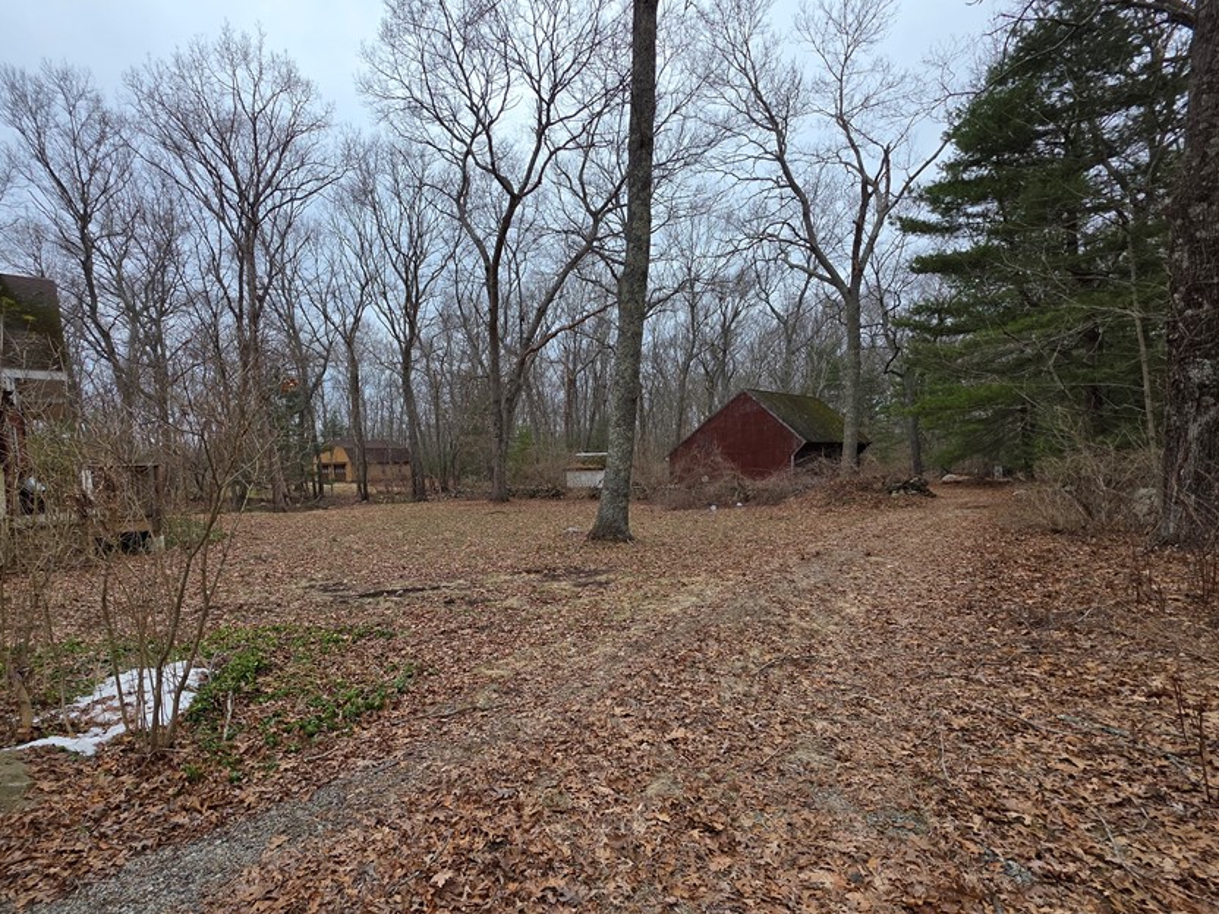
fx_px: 563
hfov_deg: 93.8
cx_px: 516
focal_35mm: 16
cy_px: 526
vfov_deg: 77.6
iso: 40
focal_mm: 2.2
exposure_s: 1/1170
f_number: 1.9
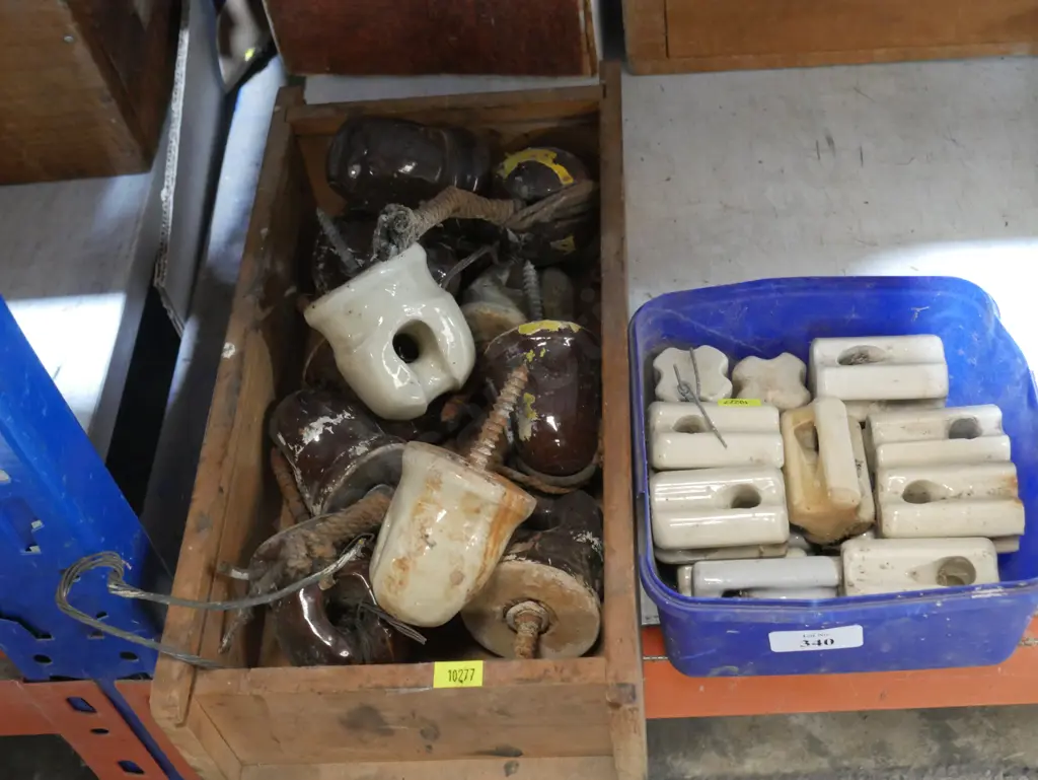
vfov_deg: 31.5
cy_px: 390
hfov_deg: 41.2
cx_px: 519
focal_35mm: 46
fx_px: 1380
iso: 3200
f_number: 5.1
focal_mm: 23
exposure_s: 1/30
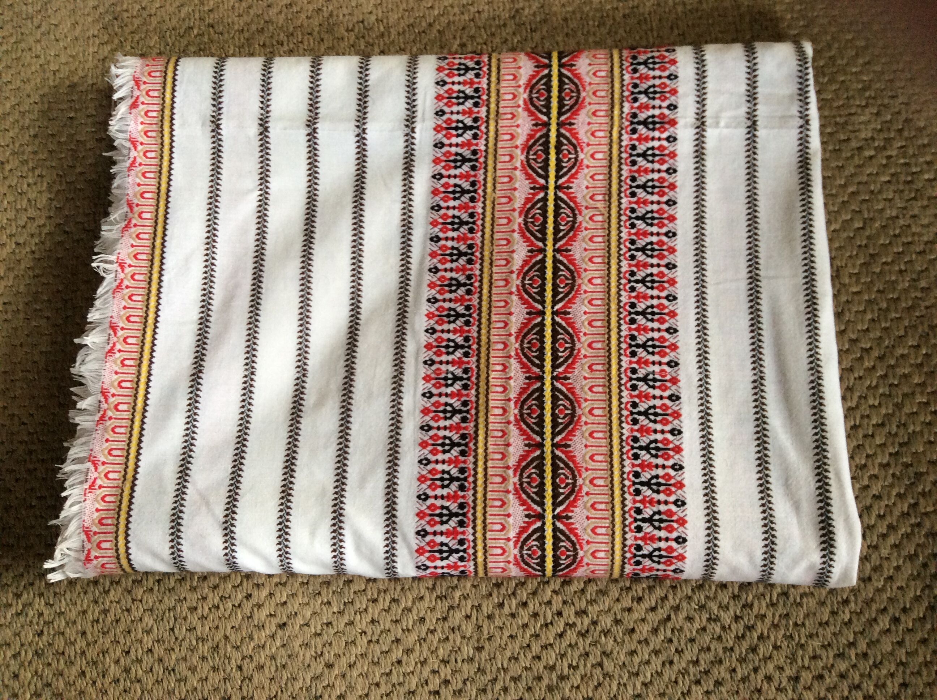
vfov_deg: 44.1
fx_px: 865
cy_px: 350
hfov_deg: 56.9
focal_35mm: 32
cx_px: 468
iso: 100
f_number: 2.4
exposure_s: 1/25
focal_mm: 3.3
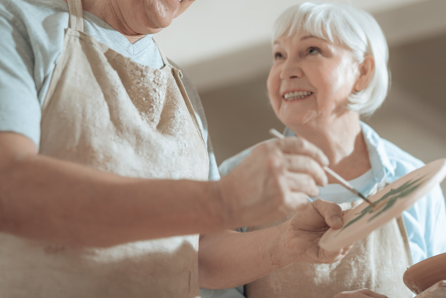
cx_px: 311
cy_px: 115
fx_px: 1004
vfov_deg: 16.9
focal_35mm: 81
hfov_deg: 24.9
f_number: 1.6
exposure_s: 1/160
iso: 80
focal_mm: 50
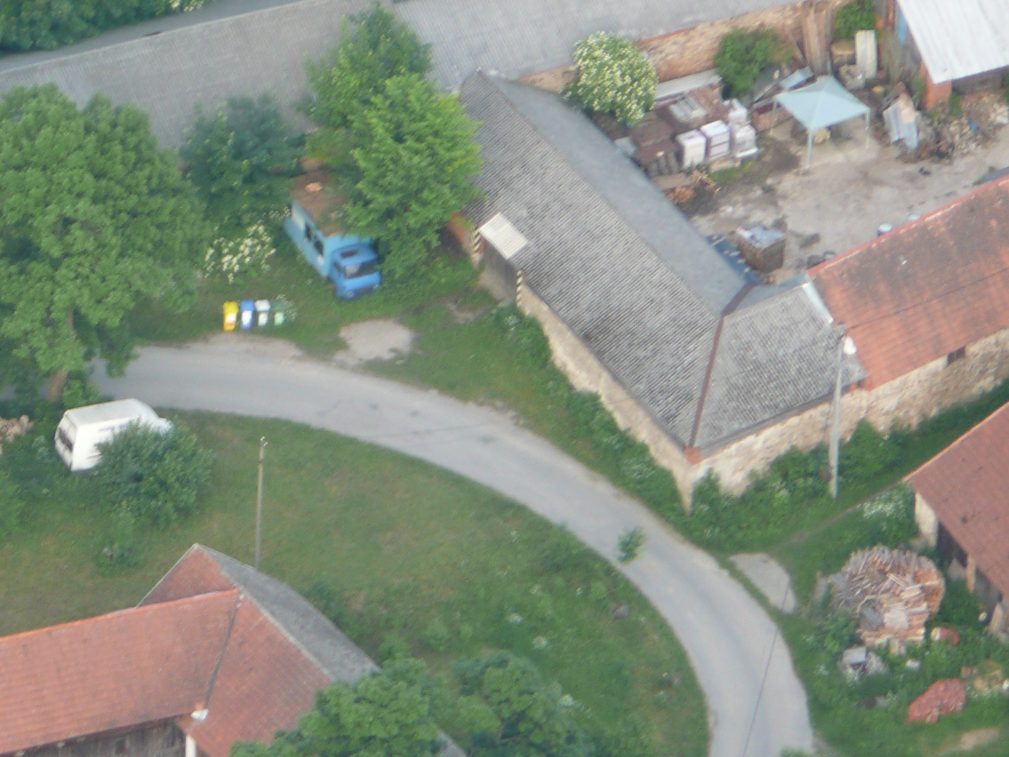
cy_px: 423
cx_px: 118
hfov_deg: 3.7
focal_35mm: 530
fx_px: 15447
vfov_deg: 2.8
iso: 100
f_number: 4.9
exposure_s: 1/40
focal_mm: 46
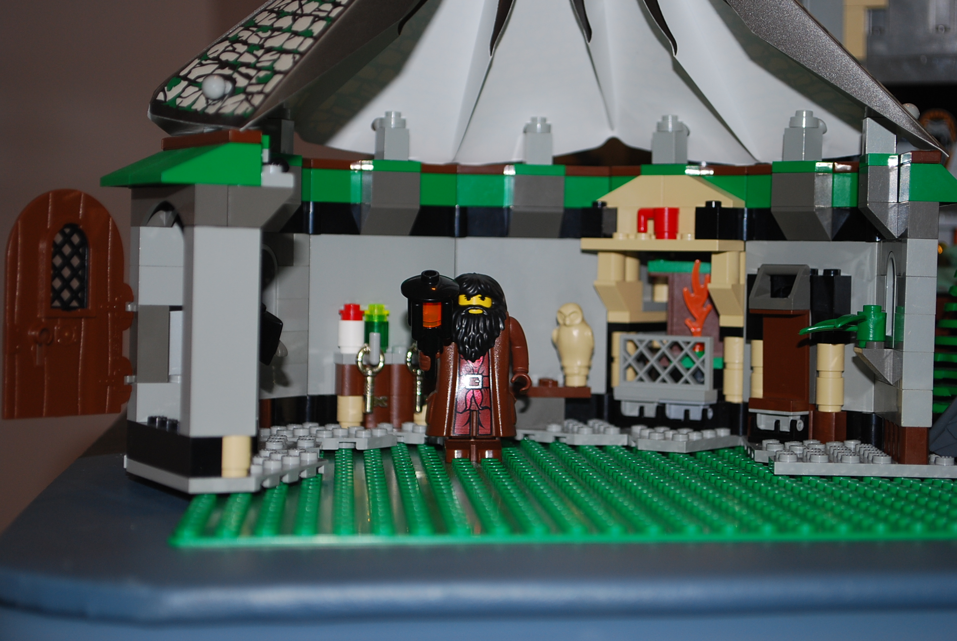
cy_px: 320
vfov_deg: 18.2
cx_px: 478
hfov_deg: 27.0
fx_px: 1996
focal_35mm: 75
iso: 200
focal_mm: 50
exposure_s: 1/60
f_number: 5.6
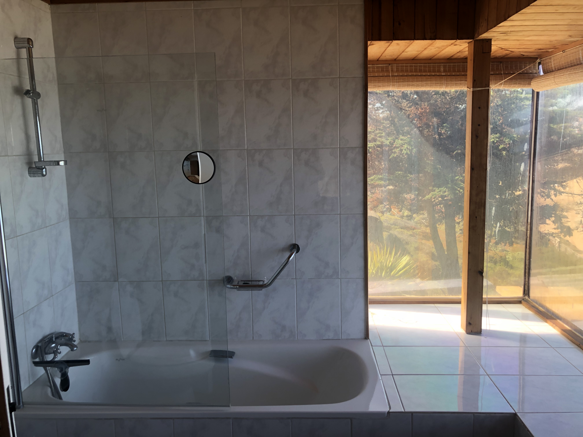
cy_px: 218
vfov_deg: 49.7
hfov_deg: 63.4
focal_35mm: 28
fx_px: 472
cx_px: 292
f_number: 1.8
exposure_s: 1/120
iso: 25
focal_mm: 3.99
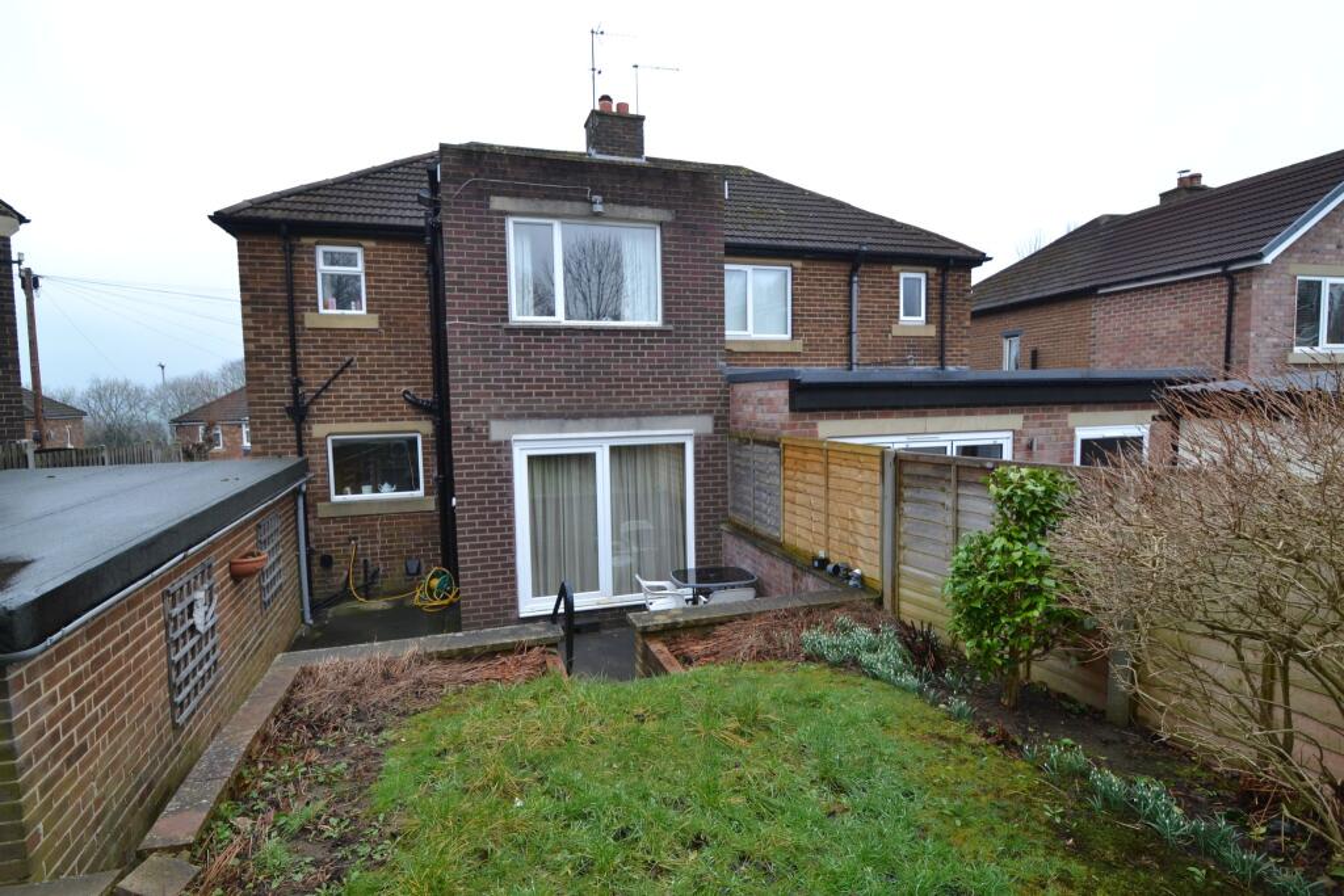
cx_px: 672
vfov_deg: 72.1
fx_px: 616
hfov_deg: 95.0
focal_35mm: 16
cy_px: 448
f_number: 5.6
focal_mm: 11
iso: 400
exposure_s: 1/100
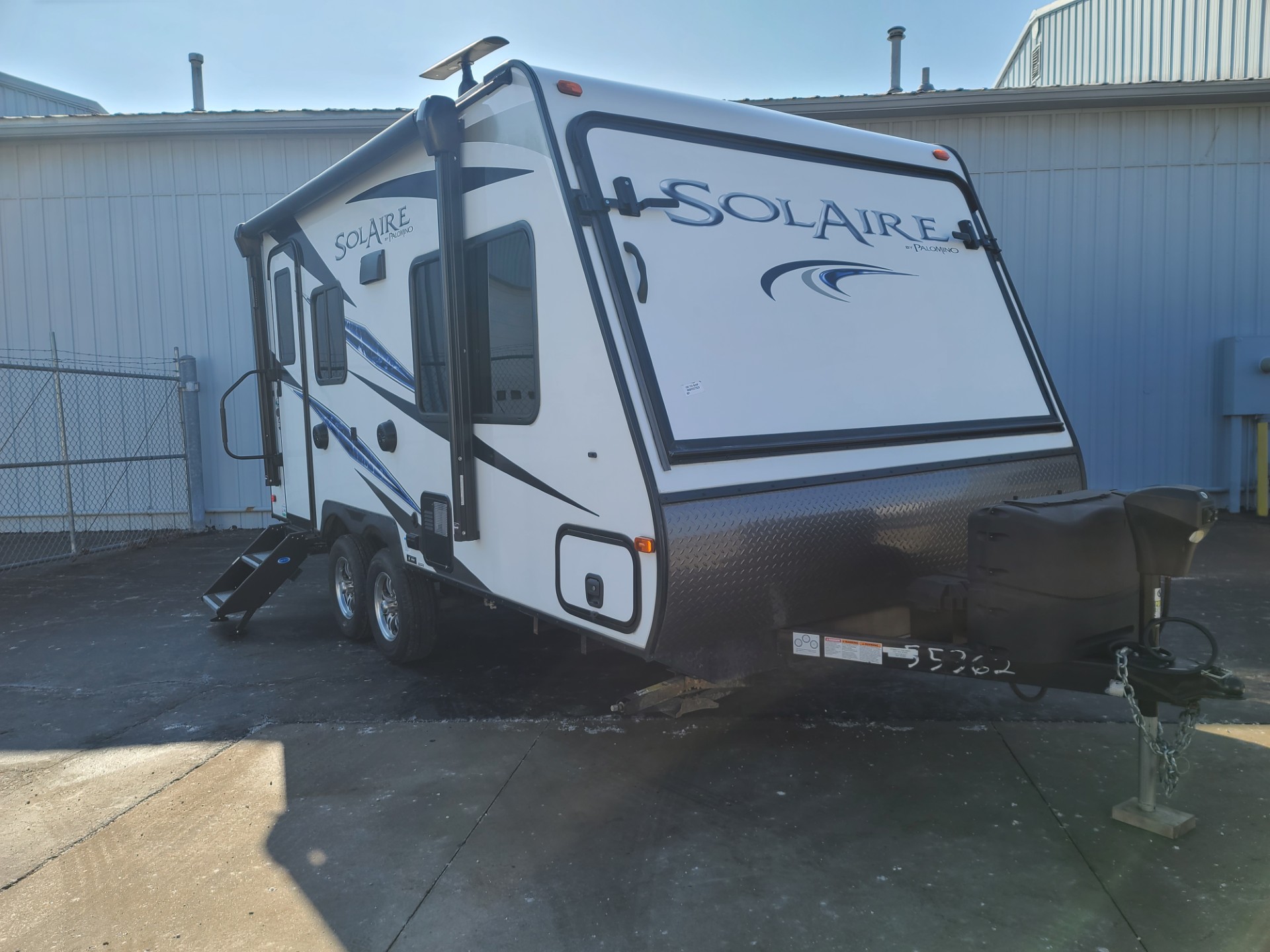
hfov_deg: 69.4
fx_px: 917
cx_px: 635
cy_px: 476
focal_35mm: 25
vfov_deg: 54.9
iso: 16
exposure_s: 1/690
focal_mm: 7
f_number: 1.8
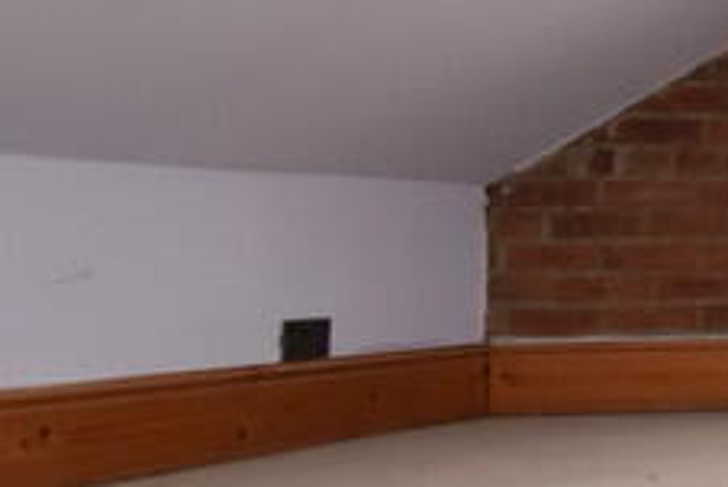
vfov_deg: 20.0
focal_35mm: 68
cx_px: 1624
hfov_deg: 16.7
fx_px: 1376
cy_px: 147
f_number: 5.6
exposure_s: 1/125
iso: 800
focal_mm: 10
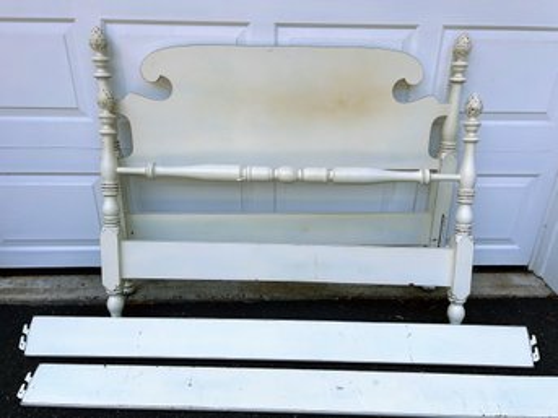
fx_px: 419
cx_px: 279
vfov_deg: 53.0
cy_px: 209
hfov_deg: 67.3
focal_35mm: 26
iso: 50
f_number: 1.5
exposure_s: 1/982
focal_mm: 5.7
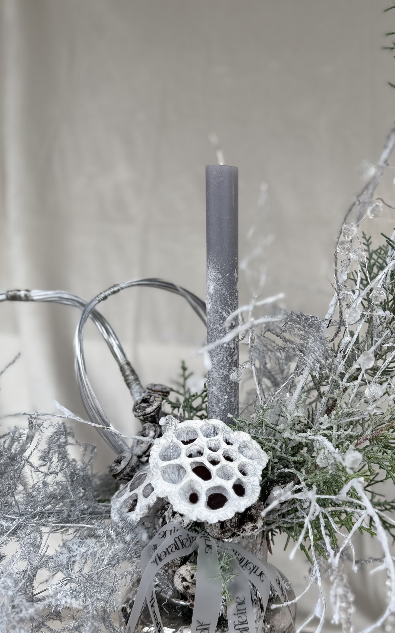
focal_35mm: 34
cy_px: 339
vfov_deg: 56.6
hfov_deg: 36.6
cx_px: 286
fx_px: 586
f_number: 1.78
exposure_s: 1/464
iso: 80
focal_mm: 6.76
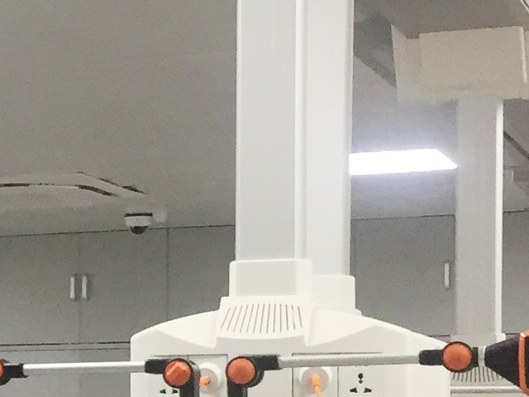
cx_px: -528
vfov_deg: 9.9
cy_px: 402
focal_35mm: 148
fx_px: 2262
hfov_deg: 11.9
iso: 50
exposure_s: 1/33
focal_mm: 4.15
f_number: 2.2
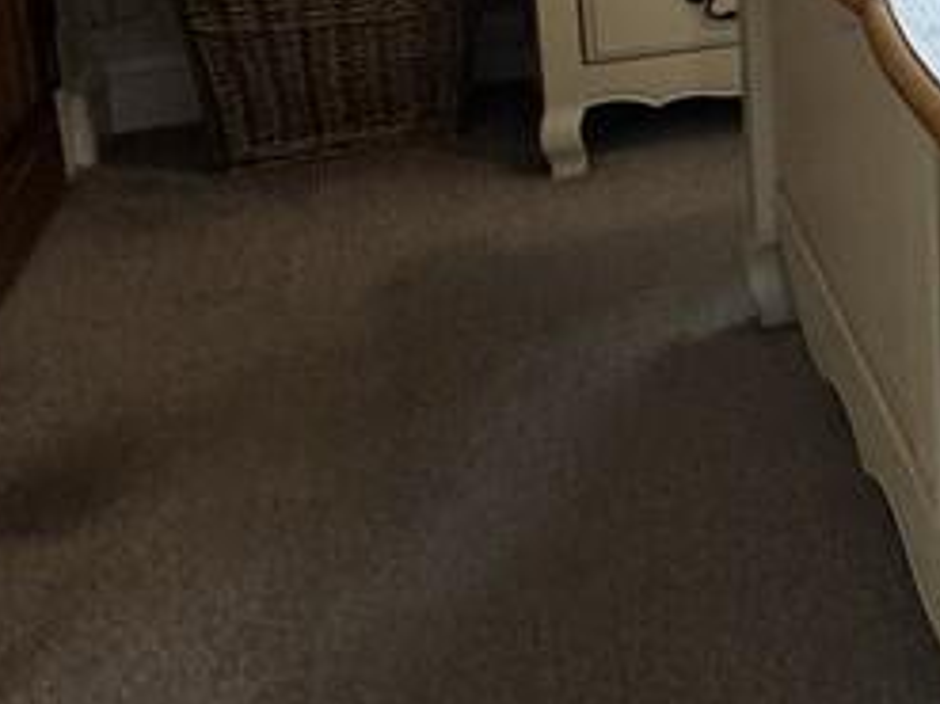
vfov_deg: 23.1
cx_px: 1400
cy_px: -141
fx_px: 1574
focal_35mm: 58
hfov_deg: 25.4
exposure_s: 1/100
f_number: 2.2
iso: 200
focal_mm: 2.22
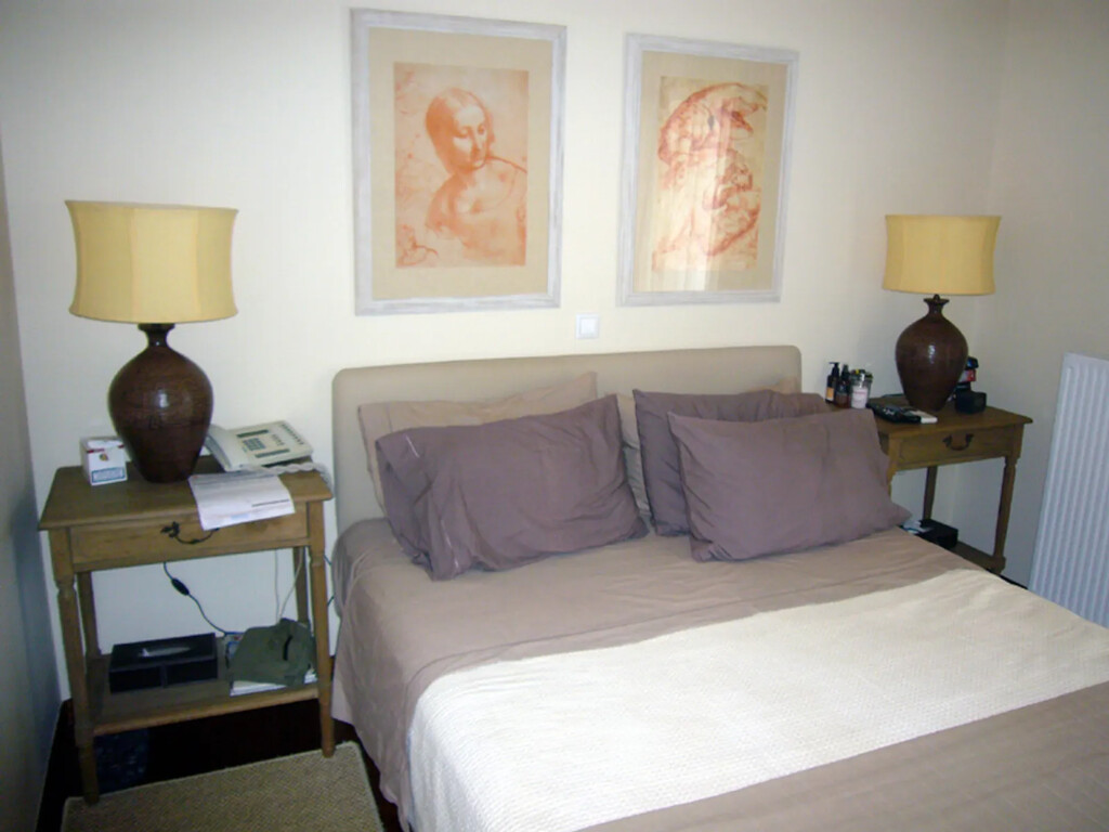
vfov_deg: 48.2
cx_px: 554
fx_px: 929
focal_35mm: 29
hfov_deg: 61.7
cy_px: 416
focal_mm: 4.7
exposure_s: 1/30
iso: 125
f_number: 2.8
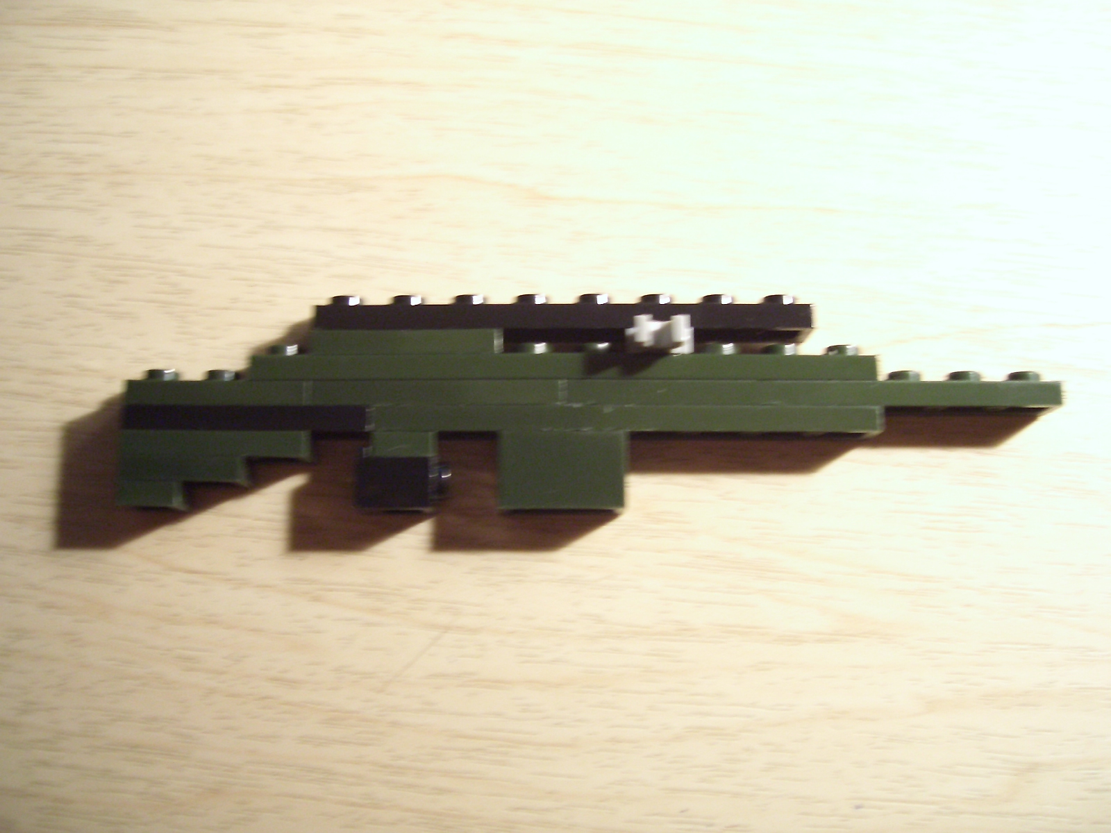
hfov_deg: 47.9
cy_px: 416
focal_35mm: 39
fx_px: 1252
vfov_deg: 36.8
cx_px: 556
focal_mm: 8
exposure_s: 1/20
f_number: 2.8
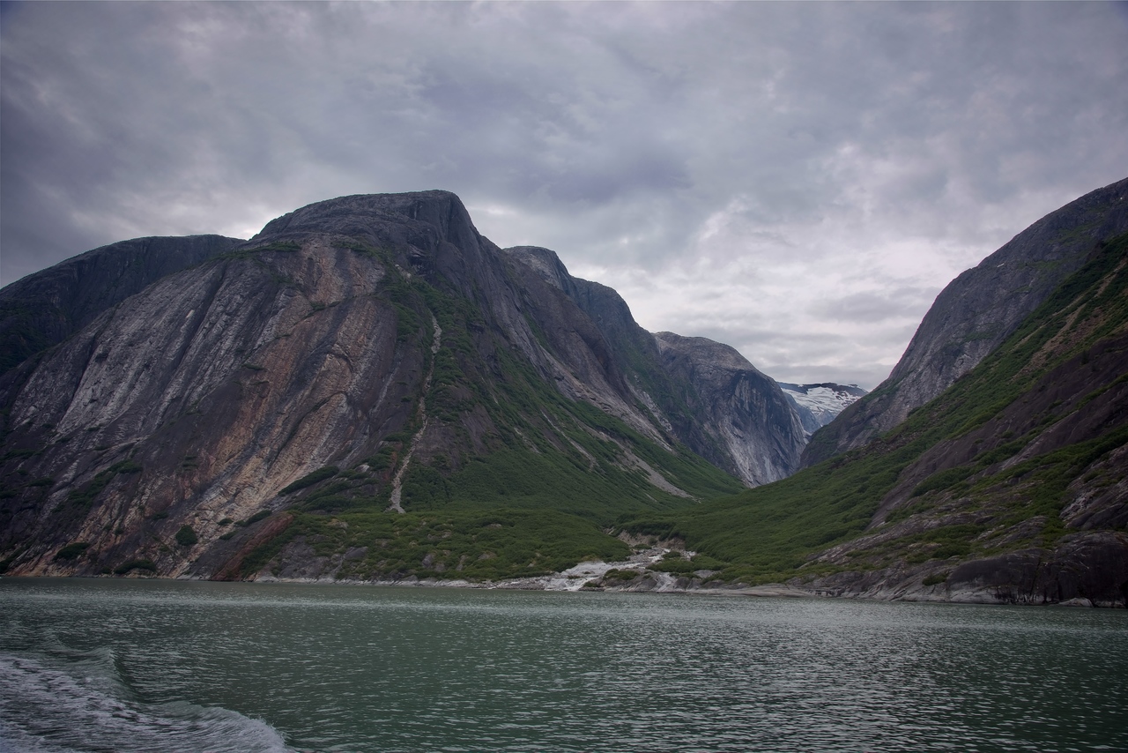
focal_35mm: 31
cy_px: 376
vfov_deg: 42.3
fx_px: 971
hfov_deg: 60.3
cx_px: 564
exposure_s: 1/160
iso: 100
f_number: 8
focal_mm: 31
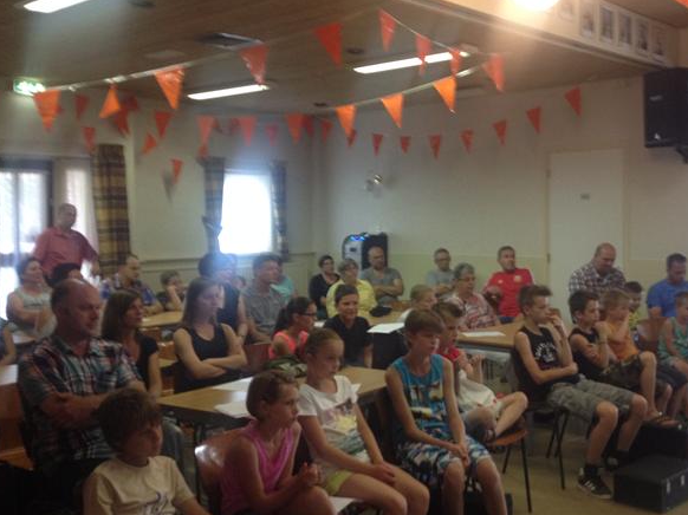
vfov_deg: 32.2
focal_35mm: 45
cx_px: 428
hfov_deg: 41.8
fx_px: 894
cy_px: 251
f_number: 2.4
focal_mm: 4.28
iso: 160
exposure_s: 1/20
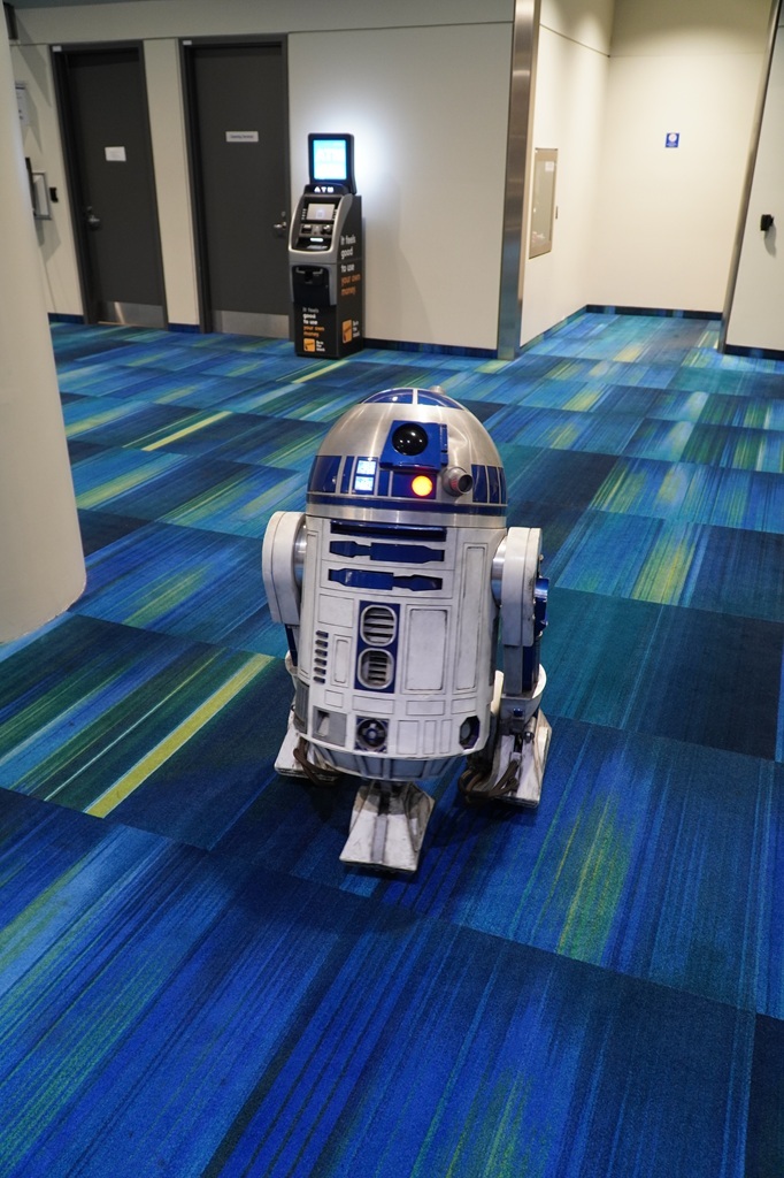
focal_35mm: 27
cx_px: 392
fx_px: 883
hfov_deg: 47.9
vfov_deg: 67.4
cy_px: 589
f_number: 4
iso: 800
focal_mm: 18
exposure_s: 1/30
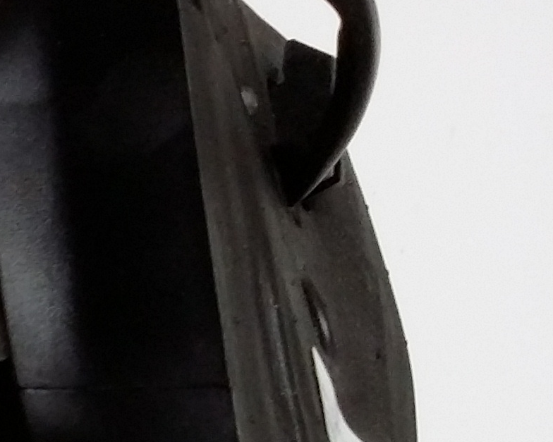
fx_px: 2127
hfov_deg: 12.9
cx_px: -560
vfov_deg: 11.6
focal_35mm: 130
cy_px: 530
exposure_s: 1/30
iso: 100
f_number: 2.4
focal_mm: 3.4
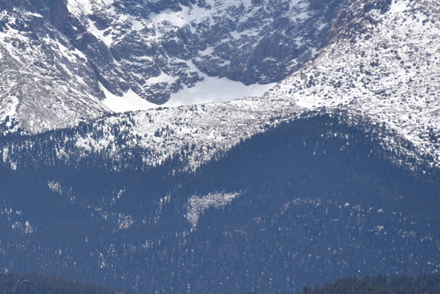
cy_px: 90
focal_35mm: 715
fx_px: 8738
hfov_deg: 2.9
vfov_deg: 1.9
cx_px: 14
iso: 100
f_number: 8
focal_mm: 300
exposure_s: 1/640
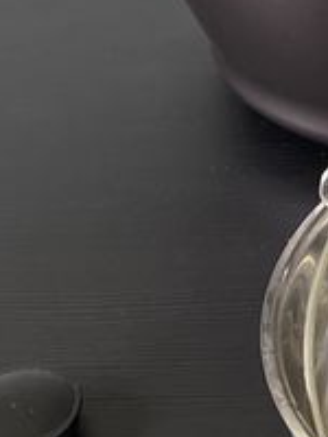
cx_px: 590
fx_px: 1642
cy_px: -227
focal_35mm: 130
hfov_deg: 10.7
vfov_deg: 14.2
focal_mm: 5.7
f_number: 1.5
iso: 125
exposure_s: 1/118
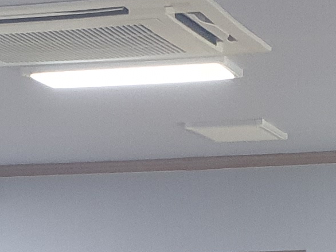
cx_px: 119
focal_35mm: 179
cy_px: 498
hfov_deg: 11.0
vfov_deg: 7.9
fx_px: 1737
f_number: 2.4
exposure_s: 1/40
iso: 200
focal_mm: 4.3
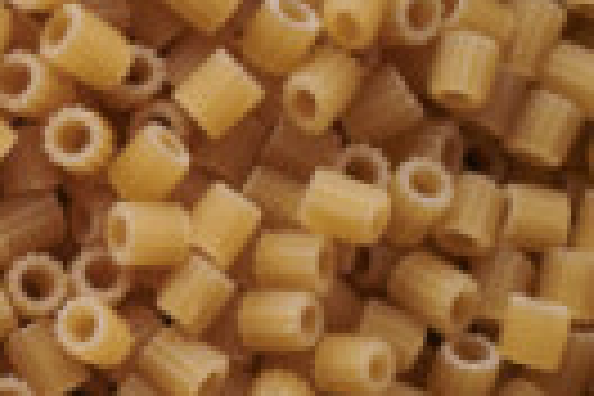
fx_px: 4999
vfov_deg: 4.5
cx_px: -1197
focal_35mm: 303
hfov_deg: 6.2
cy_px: 500
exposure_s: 1/100
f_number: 8
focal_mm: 50
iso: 160
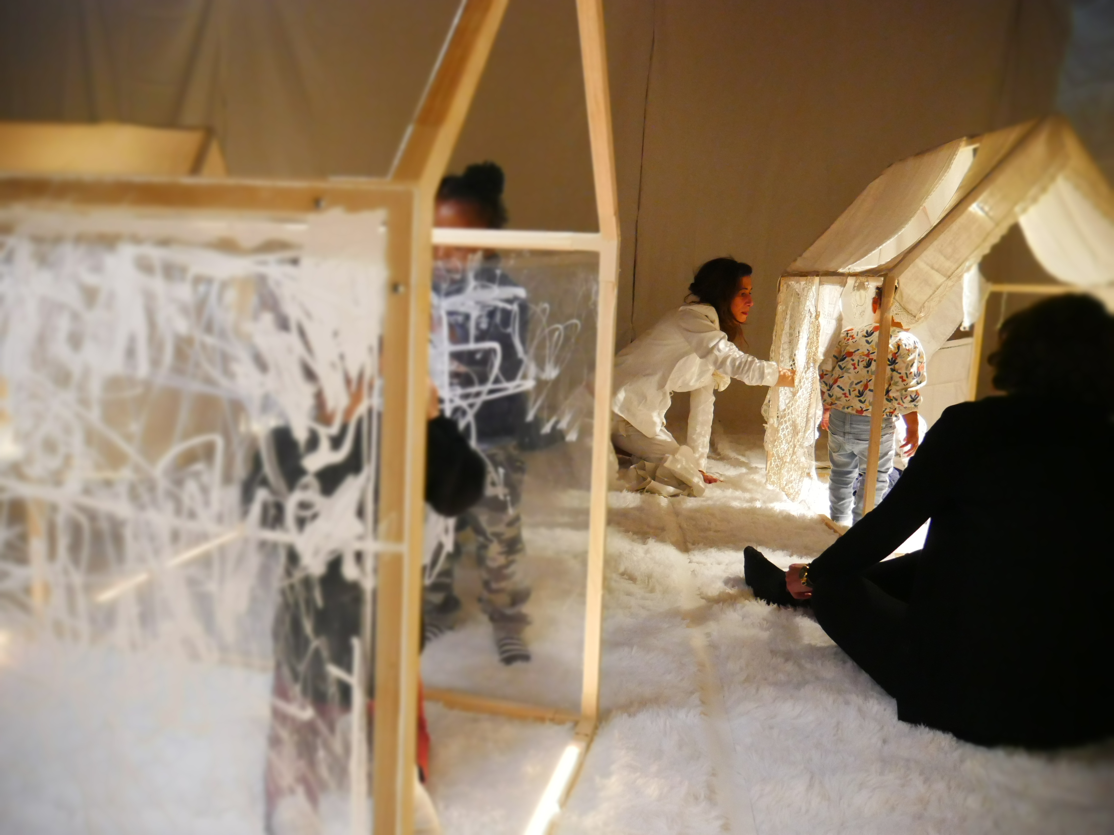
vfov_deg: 49.7
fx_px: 901
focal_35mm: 28
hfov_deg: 63.4
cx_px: 557
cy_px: 418
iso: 3200
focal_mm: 14
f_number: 3.5
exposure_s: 1/20
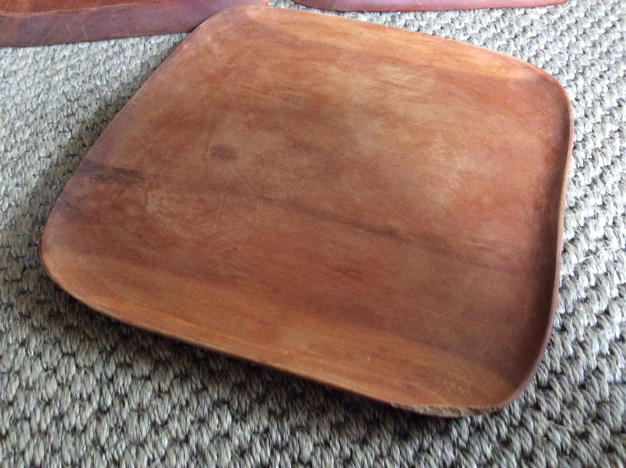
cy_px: 234
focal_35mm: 32
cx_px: 313
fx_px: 578
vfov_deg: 44.1
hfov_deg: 56.9
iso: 320
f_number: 2.4
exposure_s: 1/20
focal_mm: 3.3
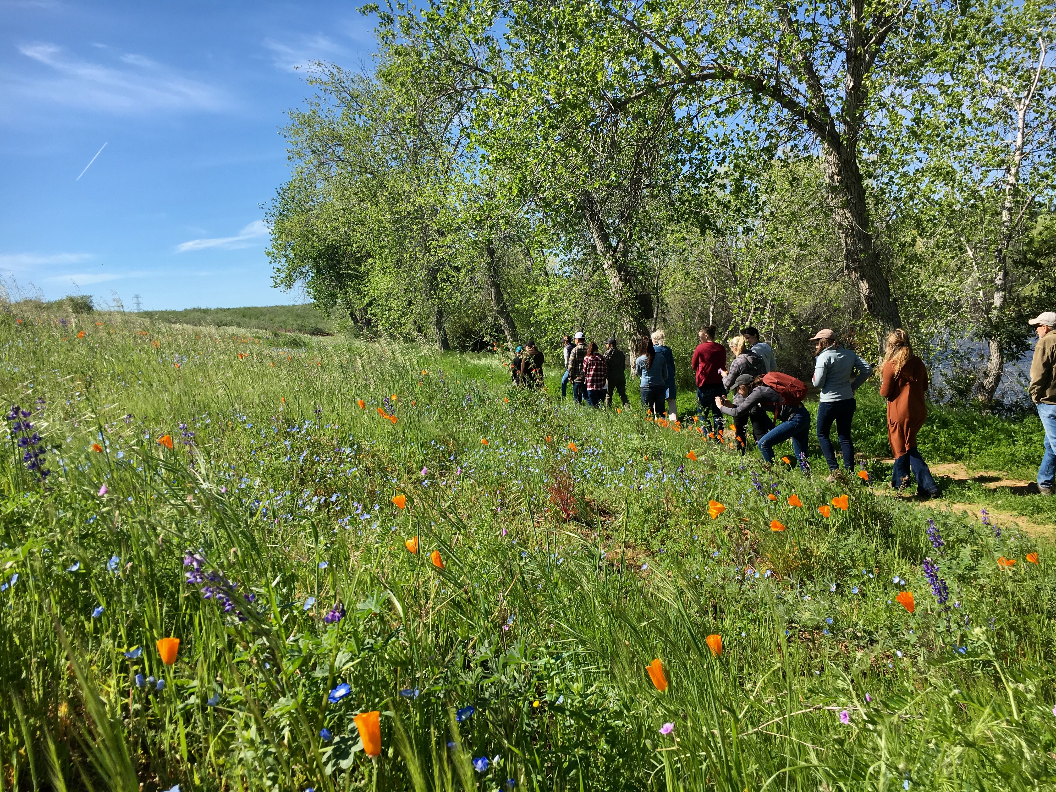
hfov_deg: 61.7
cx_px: 528
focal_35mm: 29
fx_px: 885
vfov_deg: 48.2
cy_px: 396
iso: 25
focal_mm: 4.15
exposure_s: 1/1148
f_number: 2.2
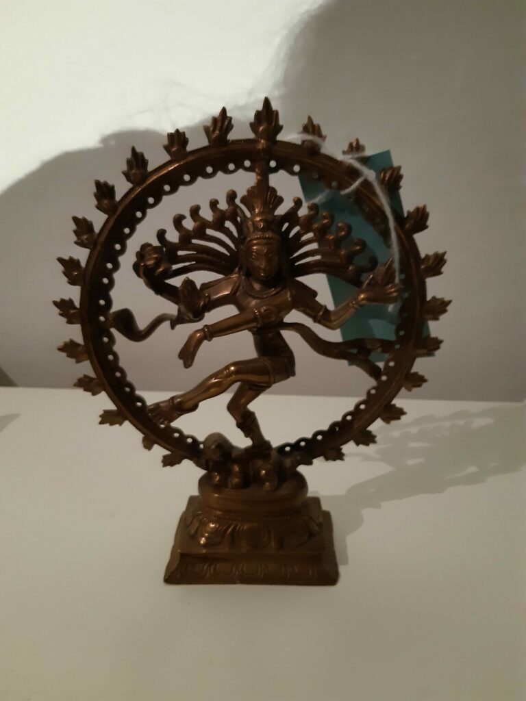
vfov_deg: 67.3
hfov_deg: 53.1
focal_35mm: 26
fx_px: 527
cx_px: 263
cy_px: 350
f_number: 1.7
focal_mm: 3.92
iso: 640
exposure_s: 1/24
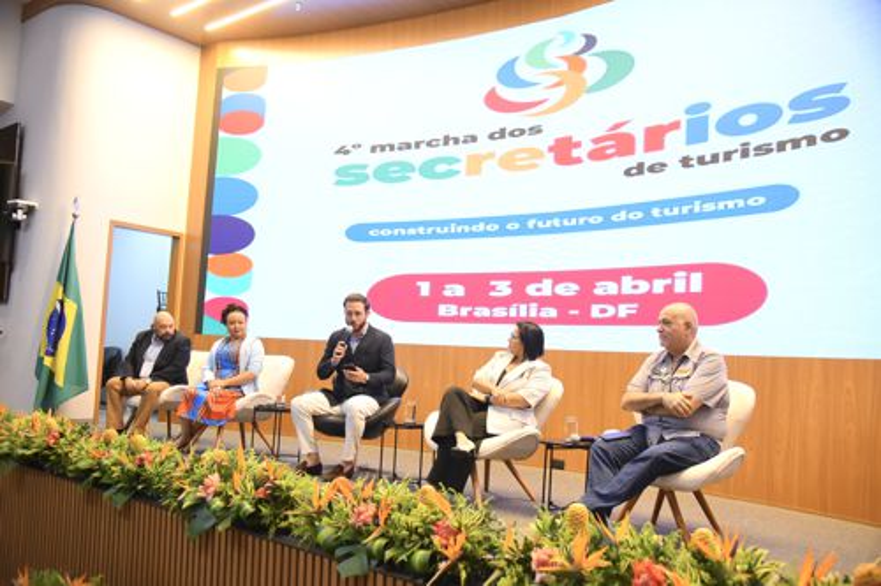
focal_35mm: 31
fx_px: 758
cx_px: 440
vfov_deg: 42.3
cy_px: 293
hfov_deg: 60.3
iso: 4000
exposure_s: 1/200
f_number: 4
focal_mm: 31
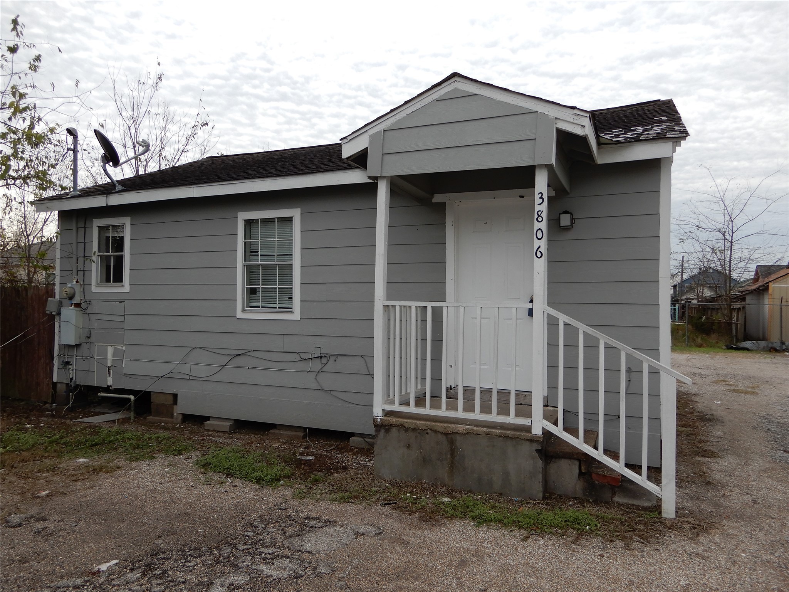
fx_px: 547
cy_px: 296
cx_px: 394
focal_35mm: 24
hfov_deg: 71.6
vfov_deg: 56.8
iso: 80
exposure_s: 1/500
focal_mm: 4.3
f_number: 3.4
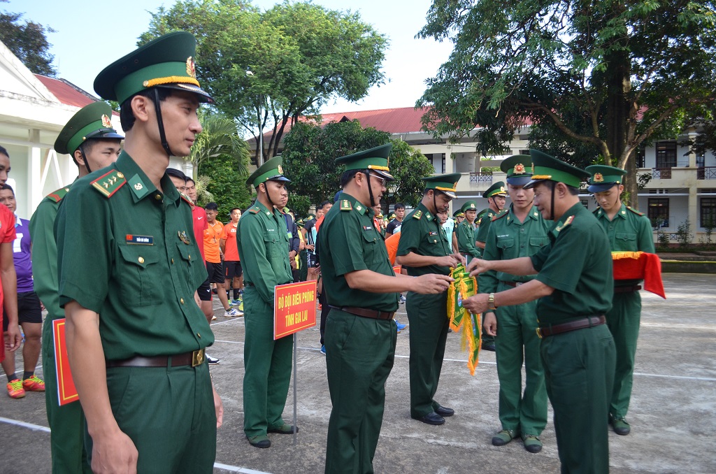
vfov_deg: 47.7
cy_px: 237
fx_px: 536
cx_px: 358
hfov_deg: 67.5
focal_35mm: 27
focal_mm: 18
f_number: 4
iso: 640
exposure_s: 1/1000
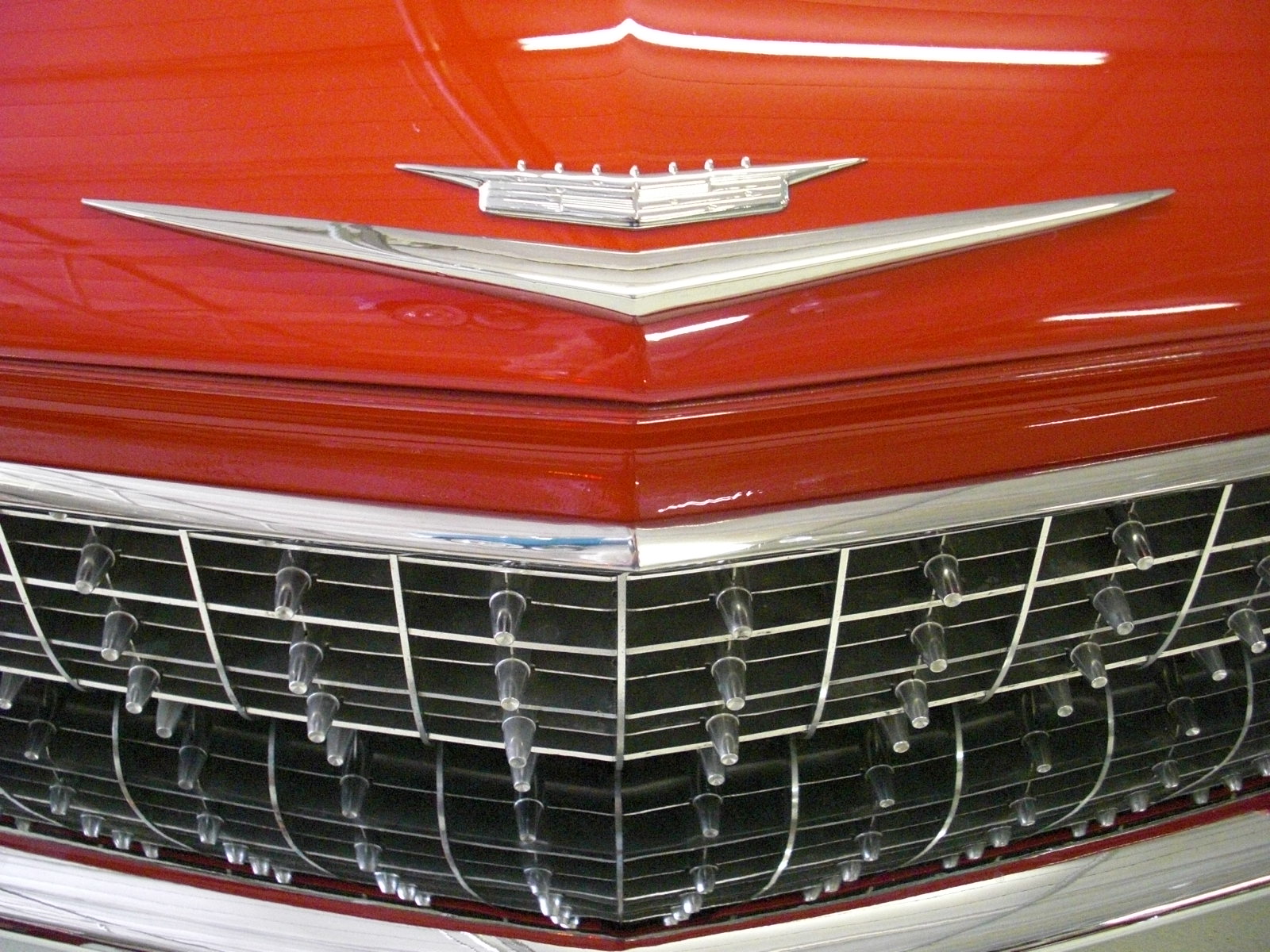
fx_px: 1321
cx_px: 635
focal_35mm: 36
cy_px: 476
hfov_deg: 51.4
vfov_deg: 39.7
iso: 800
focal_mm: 6.3
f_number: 2.8
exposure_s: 1/50
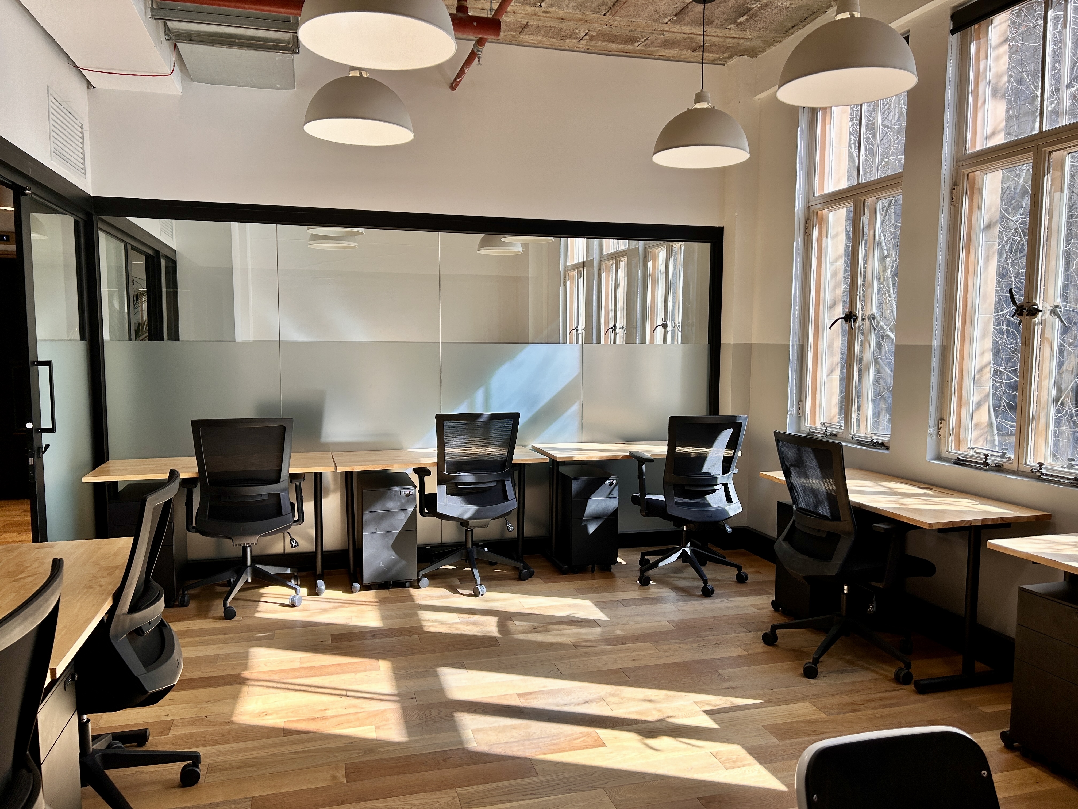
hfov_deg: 67.3
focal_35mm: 26
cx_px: 539
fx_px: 810
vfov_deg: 53.1
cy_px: 404
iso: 40
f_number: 1.5
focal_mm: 5.7
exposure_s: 1/286
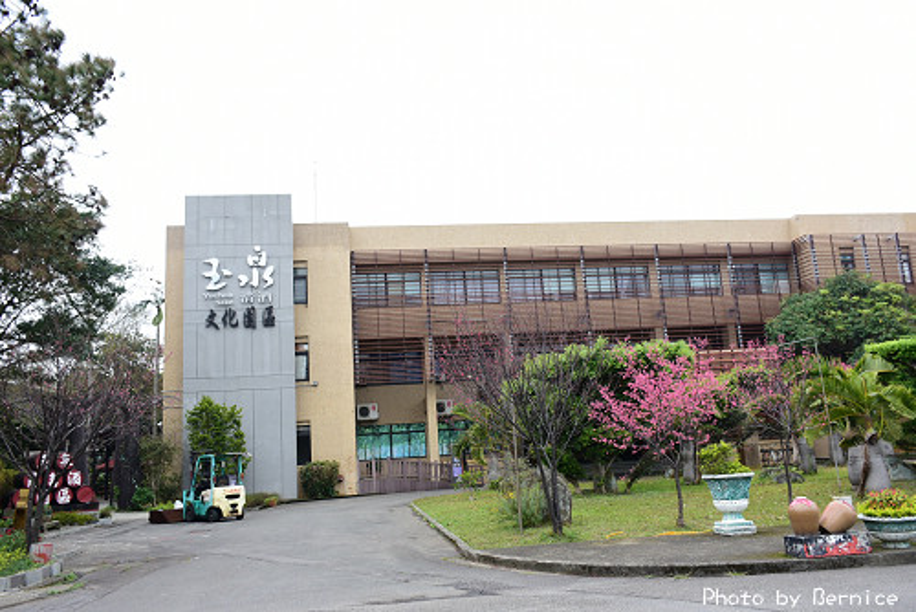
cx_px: 458
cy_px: 306
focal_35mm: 30
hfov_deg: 61.9
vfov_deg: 43.7
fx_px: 764
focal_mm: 20
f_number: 5.6
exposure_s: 1/125
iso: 125
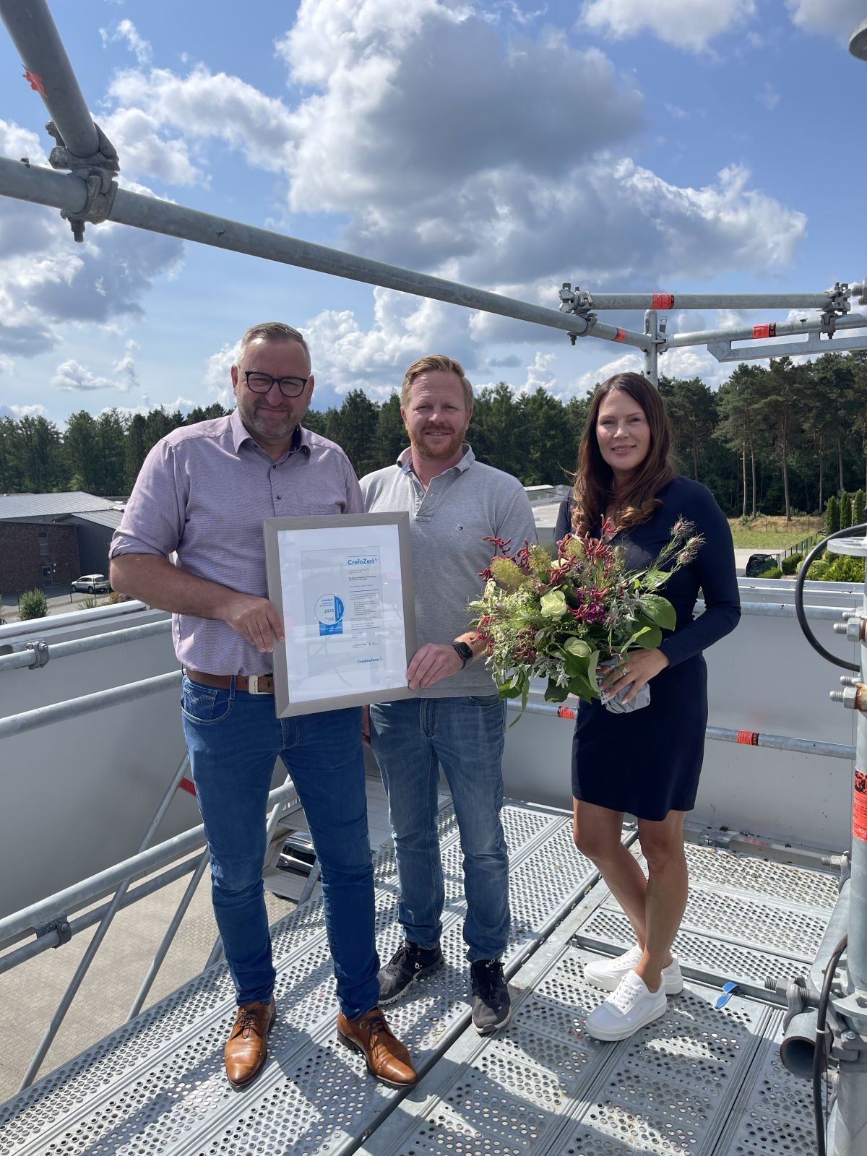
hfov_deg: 53.1
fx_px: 868
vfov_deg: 67.3
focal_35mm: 26
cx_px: 434
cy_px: 578
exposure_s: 1/3663
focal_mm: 5.1
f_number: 1.6
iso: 32
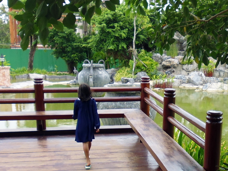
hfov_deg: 34.9
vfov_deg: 26.5
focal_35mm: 54
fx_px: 356
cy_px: 139
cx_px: 168
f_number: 2.8
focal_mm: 4.3
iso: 100
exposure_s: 1/200
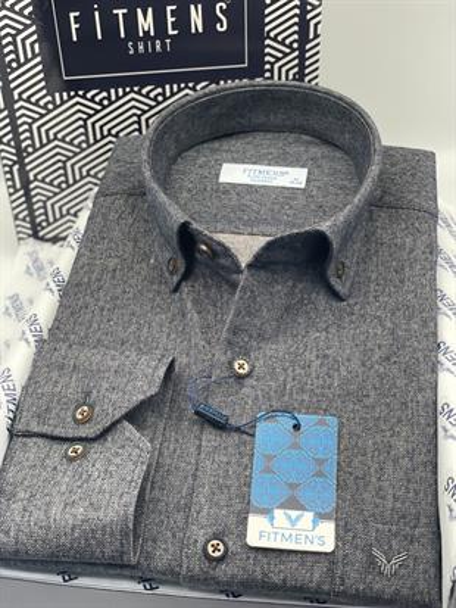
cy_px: 304
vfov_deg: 36.8
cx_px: 228
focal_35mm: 52
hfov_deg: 28.0
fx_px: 913
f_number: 2
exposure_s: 1/100
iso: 80
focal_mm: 6
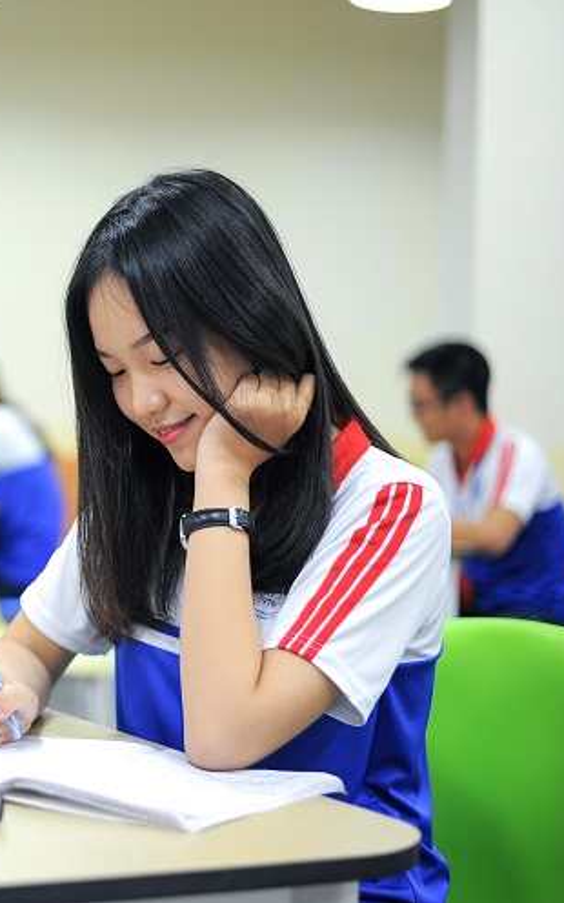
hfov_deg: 16.4
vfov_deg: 26.8
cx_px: -73
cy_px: 451
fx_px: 1894
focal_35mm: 77
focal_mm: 50
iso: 400
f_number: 2
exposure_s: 1/160
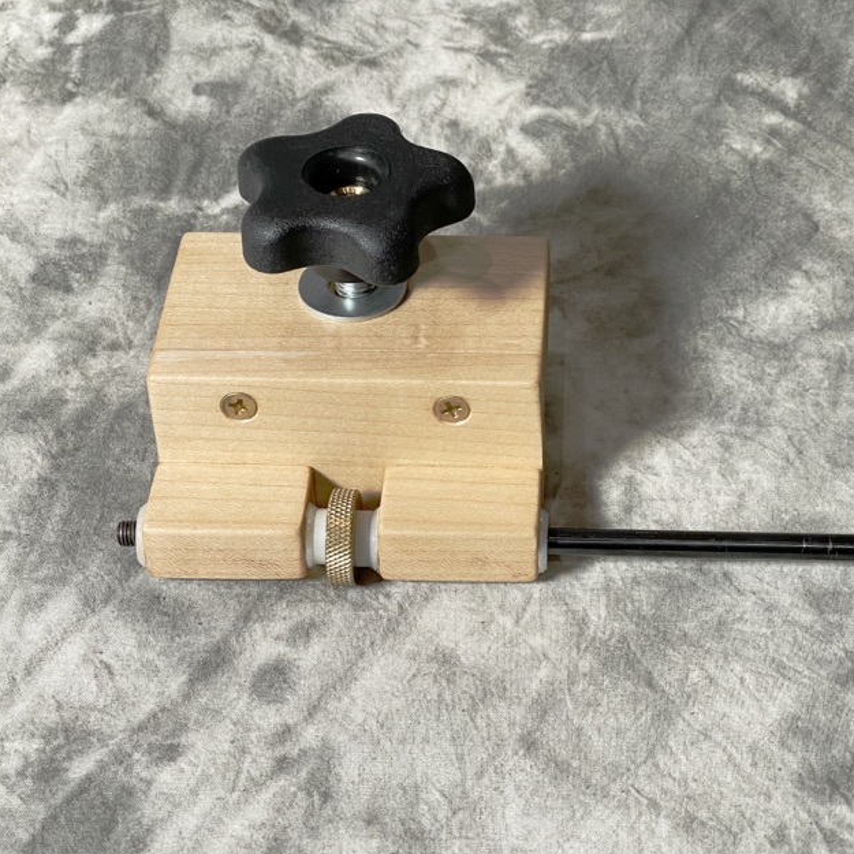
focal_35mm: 76
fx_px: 2121
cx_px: 522
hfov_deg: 22.7
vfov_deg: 22.8
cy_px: 429
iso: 160
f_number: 2.2
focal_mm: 7.5
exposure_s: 1/60
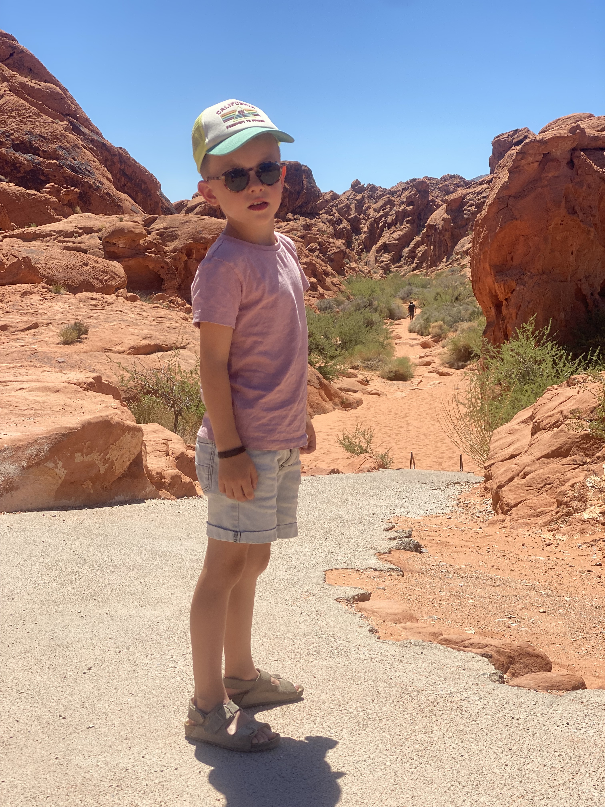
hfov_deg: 28.0
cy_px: 404
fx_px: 1212
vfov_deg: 36.8
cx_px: 302
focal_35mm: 52
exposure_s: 1/1776
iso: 20
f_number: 2
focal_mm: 6
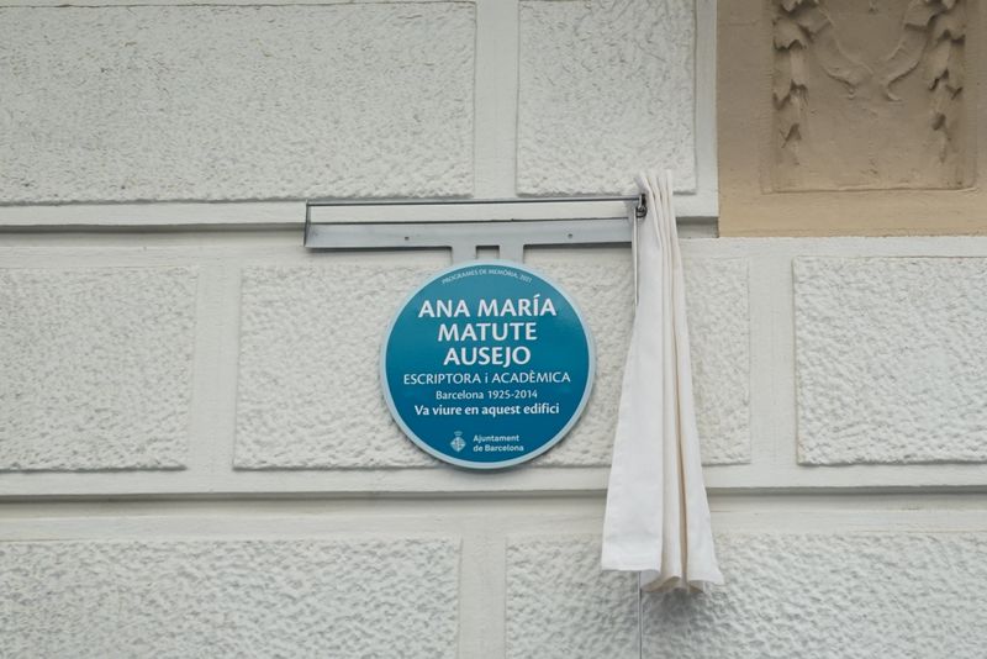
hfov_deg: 28.8
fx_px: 1920
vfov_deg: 19.5
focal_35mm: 70
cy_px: 330
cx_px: 494
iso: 2000
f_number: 5
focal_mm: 70
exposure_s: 1/500
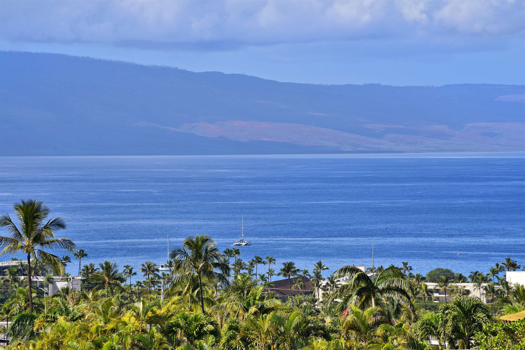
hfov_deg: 11.1
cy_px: 175
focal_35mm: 185
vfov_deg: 7.4
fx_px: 2699
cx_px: 262
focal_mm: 185
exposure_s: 1/200
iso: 100
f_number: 11
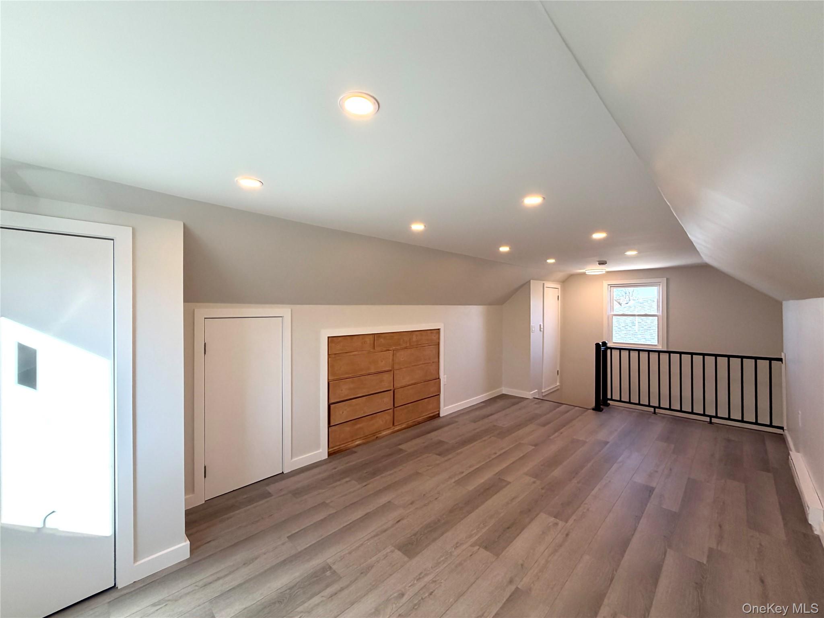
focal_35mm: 14
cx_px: 412
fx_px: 333
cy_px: 309
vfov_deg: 85.7
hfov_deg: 102.1
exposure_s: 1/120
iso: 64
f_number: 2.2
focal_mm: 2.22
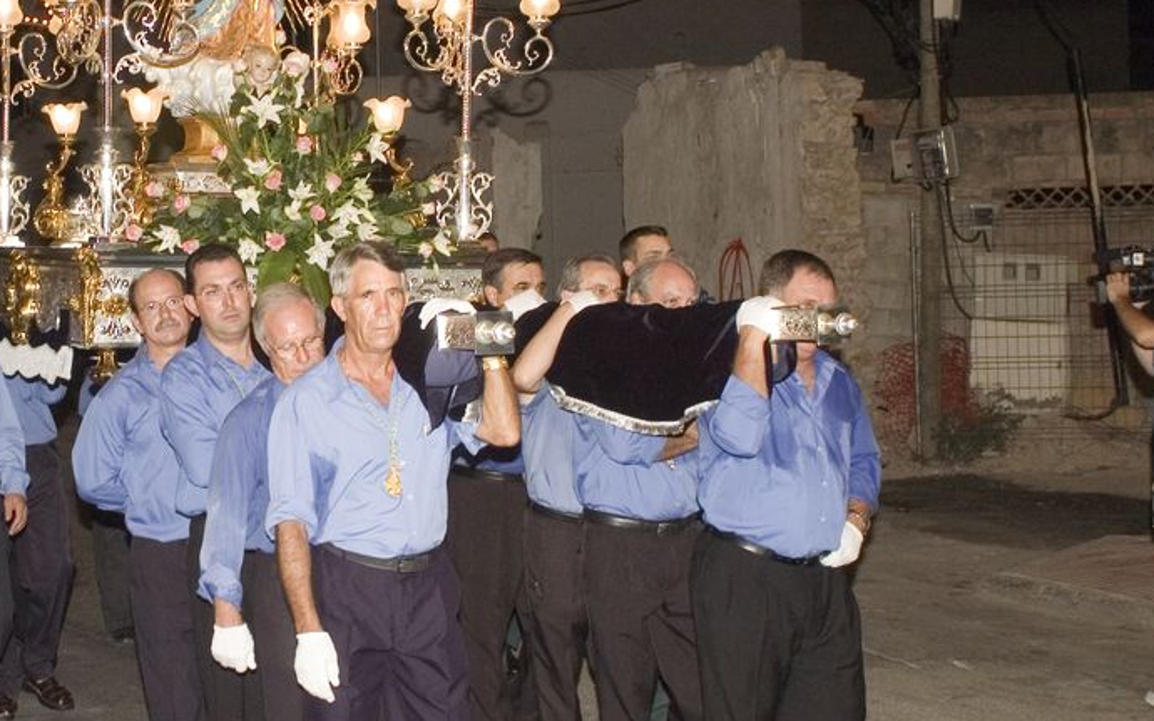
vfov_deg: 19.1
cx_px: 296
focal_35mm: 68
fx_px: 2138
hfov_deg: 29.7
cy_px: 218
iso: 320
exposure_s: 1/60
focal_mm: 24
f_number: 5.6
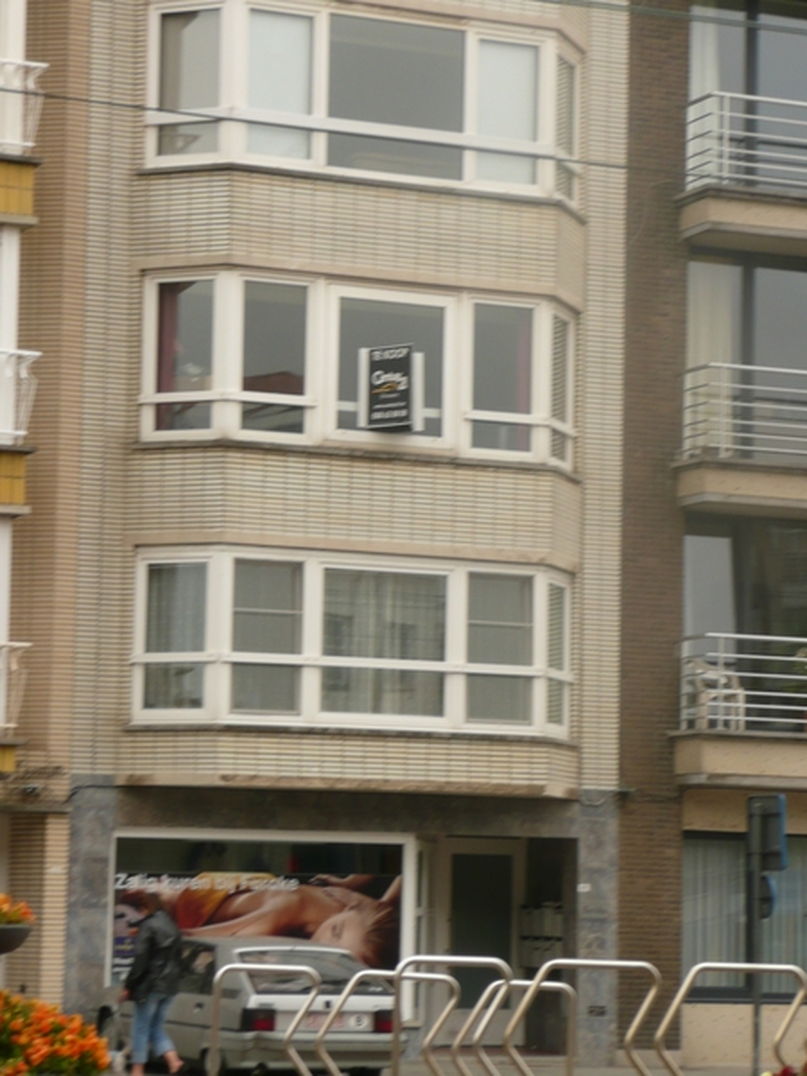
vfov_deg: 17.6
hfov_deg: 13.2
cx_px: 404
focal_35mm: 112
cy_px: 538
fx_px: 3481
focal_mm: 18.4
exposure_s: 1/200
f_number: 4.7
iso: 100
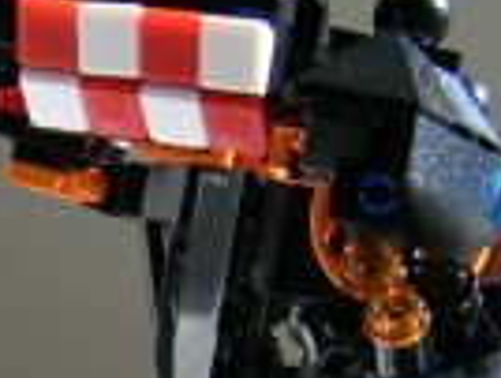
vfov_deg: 8.8
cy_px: 516
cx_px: 60
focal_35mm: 167
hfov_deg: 11.7
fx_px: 2421
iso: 50
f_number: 2.8
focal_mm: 5.95
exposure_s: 1/92
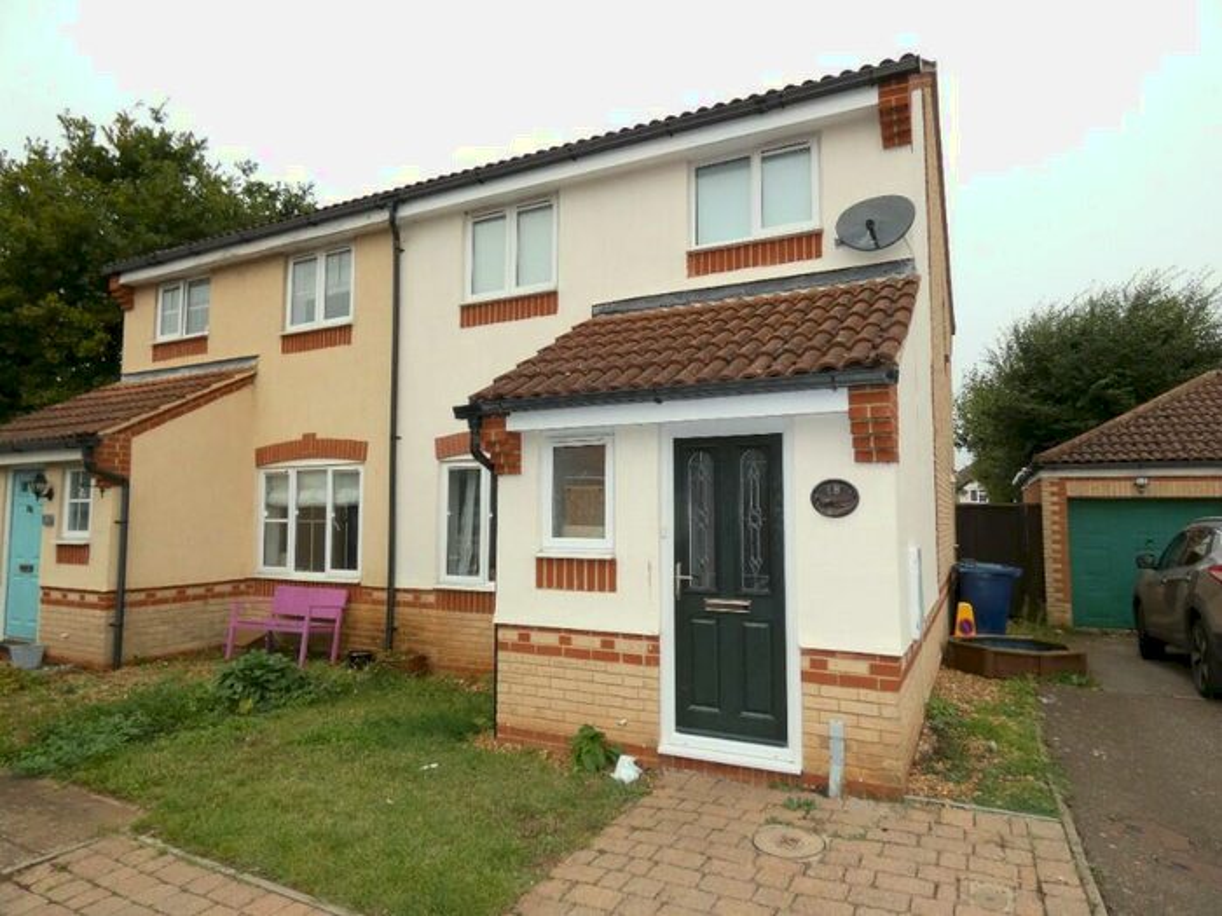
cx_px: 611
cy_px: 458
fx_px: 706
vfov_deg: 66.0
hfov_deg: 81.7
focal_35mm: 20
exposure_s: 1/500
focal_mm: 3.6
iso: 200
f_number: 2.8
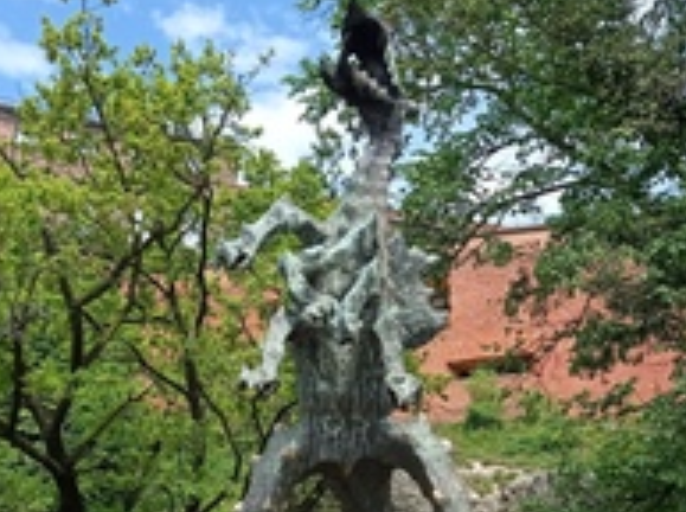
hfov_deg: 33.3
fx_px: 1147
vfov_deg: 24.6
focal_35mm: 58
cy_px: 428
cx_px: 341
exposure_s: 1/1626
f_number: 1.79
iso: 102
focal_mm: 4.74
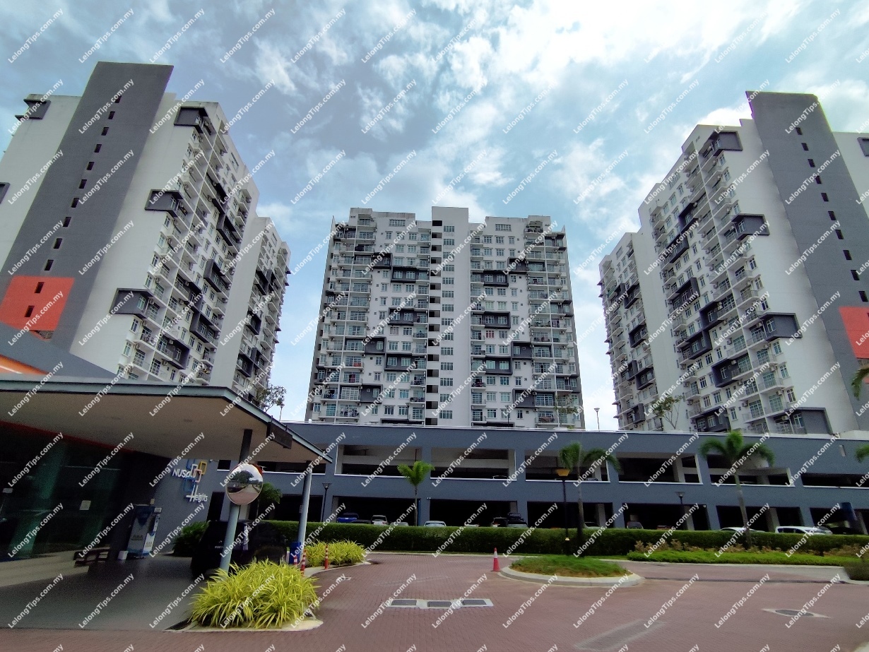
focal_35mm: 16
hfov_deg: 94.5
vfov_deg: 78.1
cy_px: 326
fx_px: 402
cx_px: 434
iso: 50
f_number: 2.2
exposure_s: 1/5295
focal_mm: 1.65
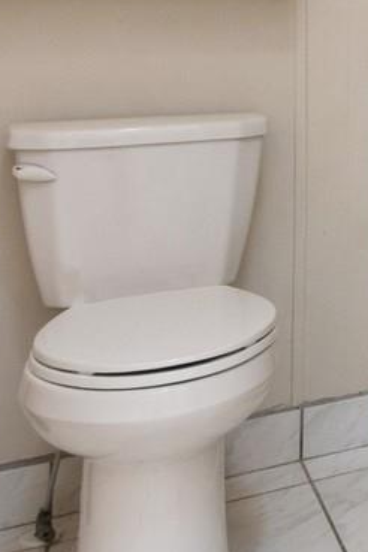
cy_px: -30
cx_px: 742
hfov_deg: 16.1
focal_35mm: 65
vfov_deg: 28.6
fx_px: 997
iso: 200
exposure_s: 1/4
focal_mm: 10
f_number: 8
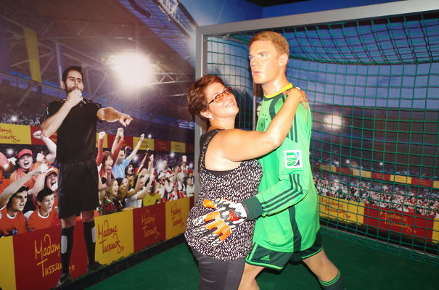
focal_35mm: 27
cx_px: 220
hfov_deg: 67.5
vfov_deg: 47.7
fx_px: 328
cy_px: 145
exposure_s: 1/15
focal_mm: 18
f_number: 3.5
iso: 400
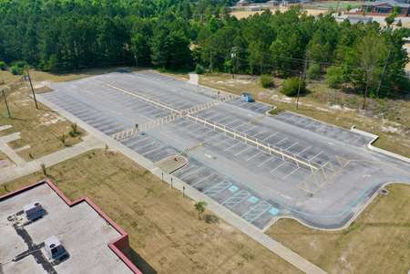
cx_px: 205
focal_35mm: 28
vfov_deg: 46.4
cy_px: 137
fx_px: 319
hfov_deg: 65.5
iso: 100
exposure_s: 1/500
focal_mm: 10.26
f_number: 6.3
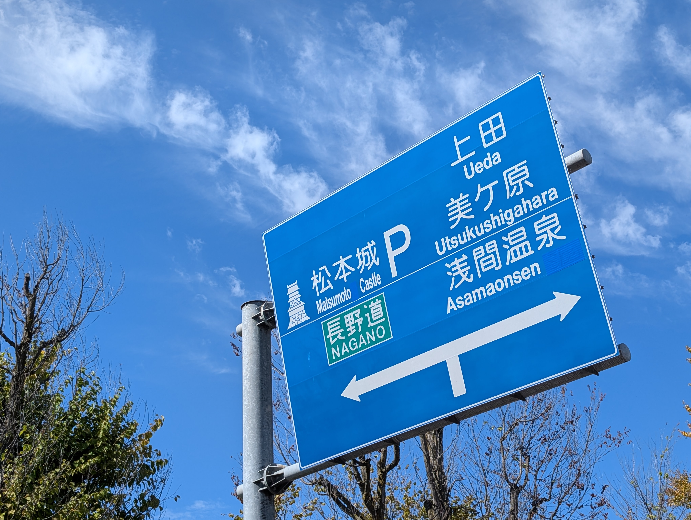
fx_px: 980
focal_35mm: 49
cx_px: 346
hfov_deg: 38.9
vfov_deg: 29.7
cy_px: 260
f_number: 1.68
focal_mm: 6.9
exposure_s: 1/1425
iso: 22
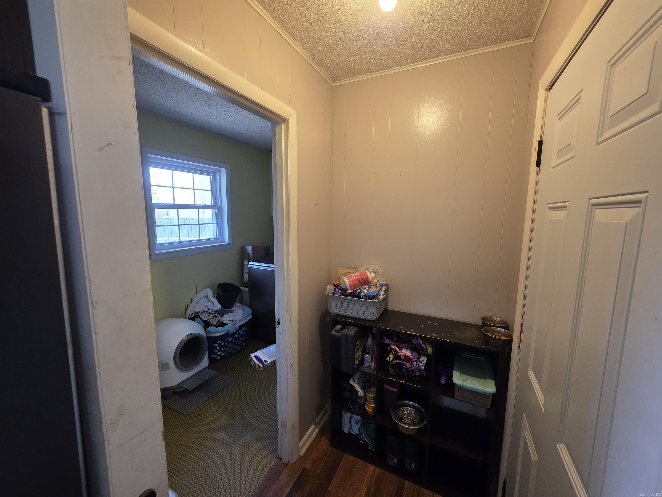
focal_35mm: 13
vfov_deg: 89.9
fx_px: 249
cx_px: 331
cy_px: 248
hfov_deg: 106.2
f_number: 1.9
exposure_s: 1/60
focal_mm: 2.2
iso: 200
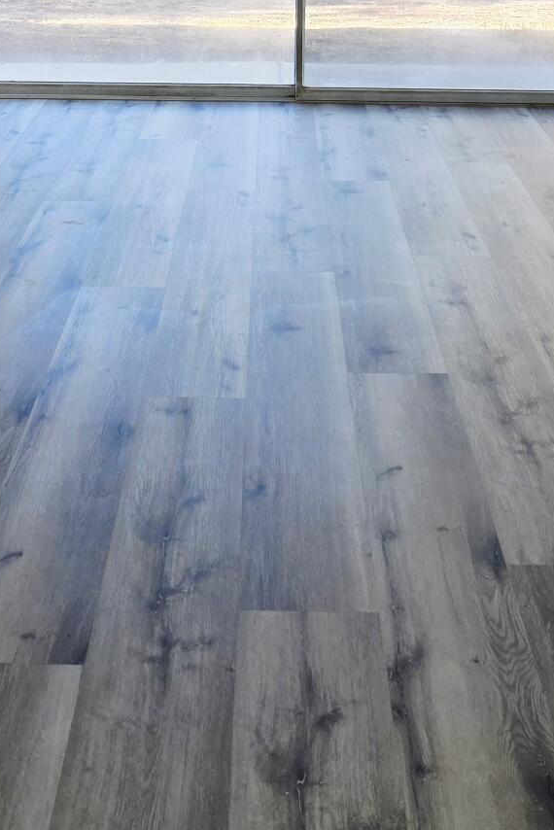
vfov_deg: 32.1
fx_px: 1292
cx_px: 256
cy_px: -48
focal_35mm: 56
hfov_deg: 24.2
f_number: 1.7
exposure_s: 1/120
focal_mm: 6.3
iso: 50
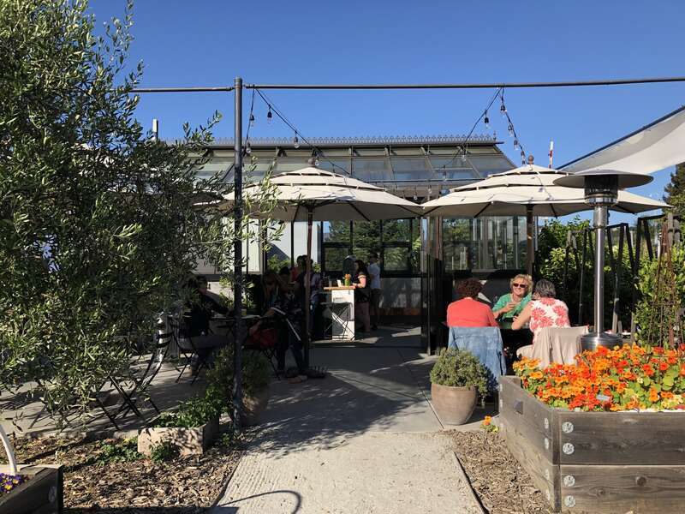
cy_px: 257
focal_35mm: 28
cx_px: 342
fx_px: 554
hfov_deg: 63.4
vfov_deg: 49.7
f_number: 1.8
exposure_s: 1/1297
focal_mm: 3.99
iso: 20
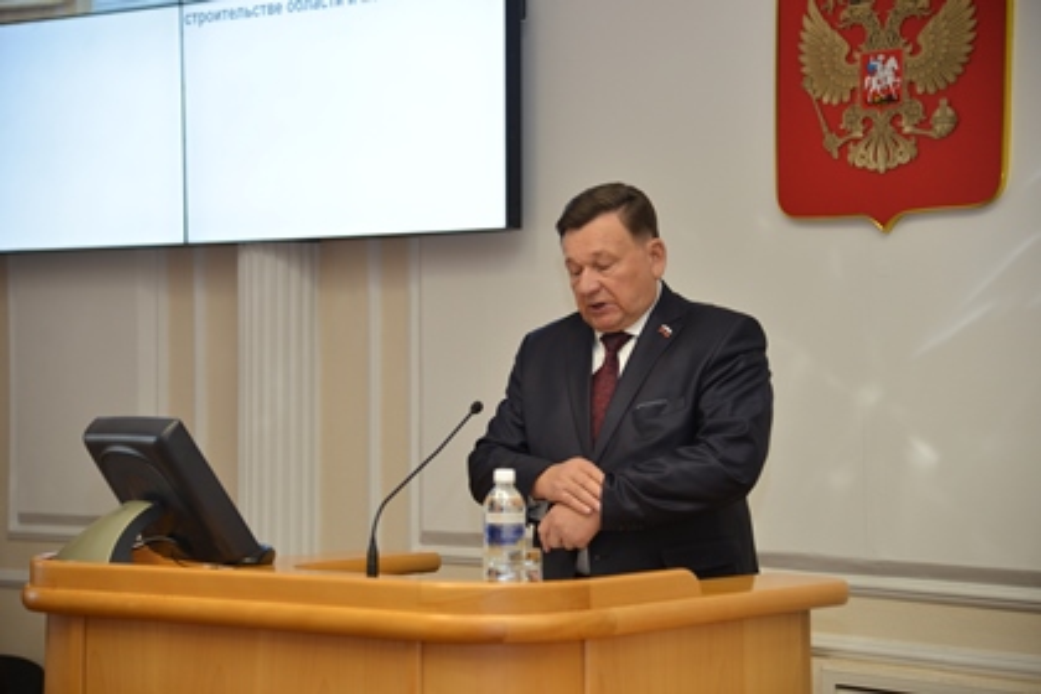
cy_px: 347
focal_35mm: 78
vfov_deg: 17.5
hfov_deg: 26.0
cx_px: 520
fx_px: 2255
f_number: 4
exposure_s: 1/60
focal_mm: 78
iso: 500
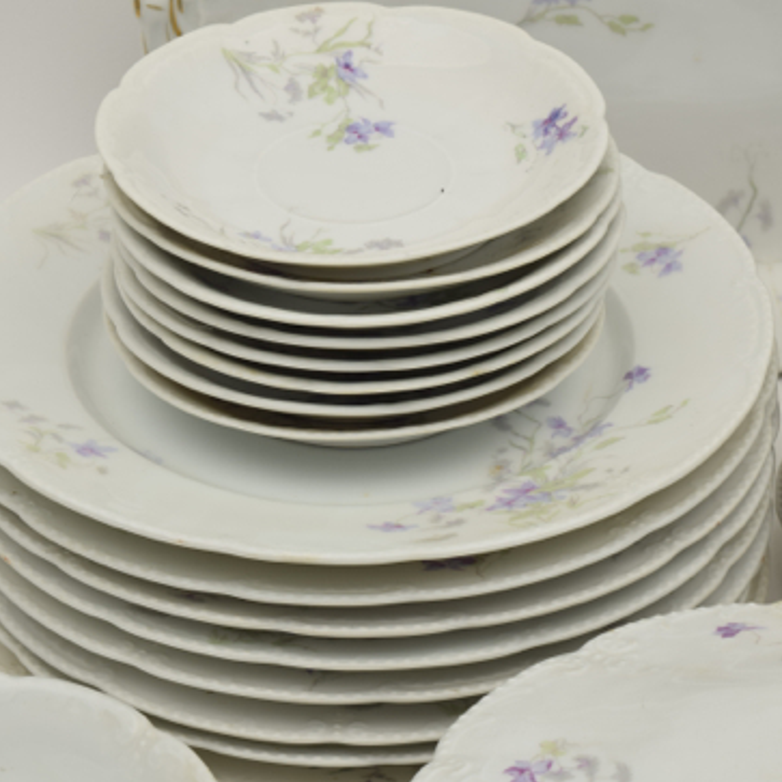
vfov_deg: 14.1
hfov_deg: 14.1
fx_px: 3163
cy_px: 402
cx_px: 377
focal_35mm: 124
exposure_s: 1/125
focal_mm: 55
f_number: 11
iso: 100
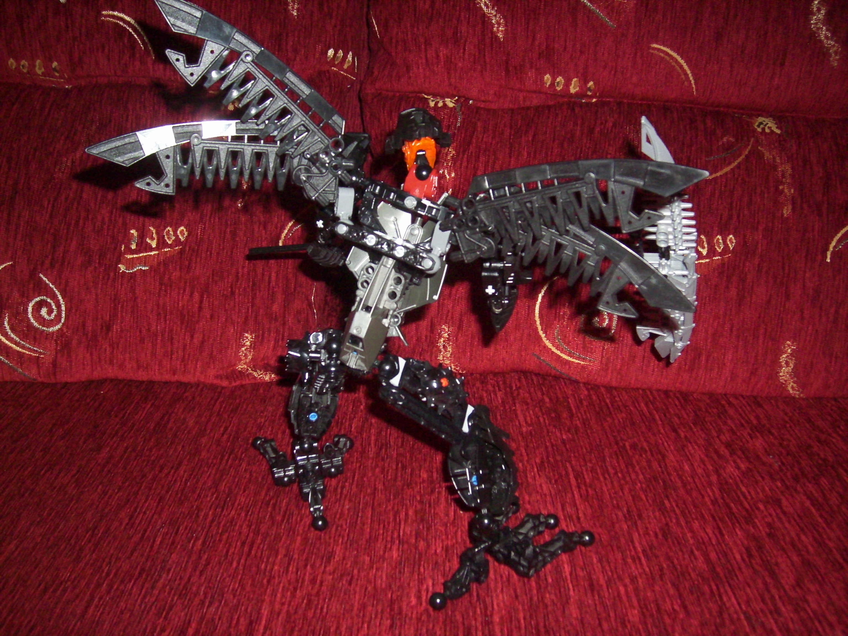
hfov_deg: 56.8
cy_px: 318
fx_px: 784
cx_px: 424
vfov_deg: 44.2
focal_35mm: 32
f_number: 7.1
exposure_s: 1/30
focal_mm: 5.99
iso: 200
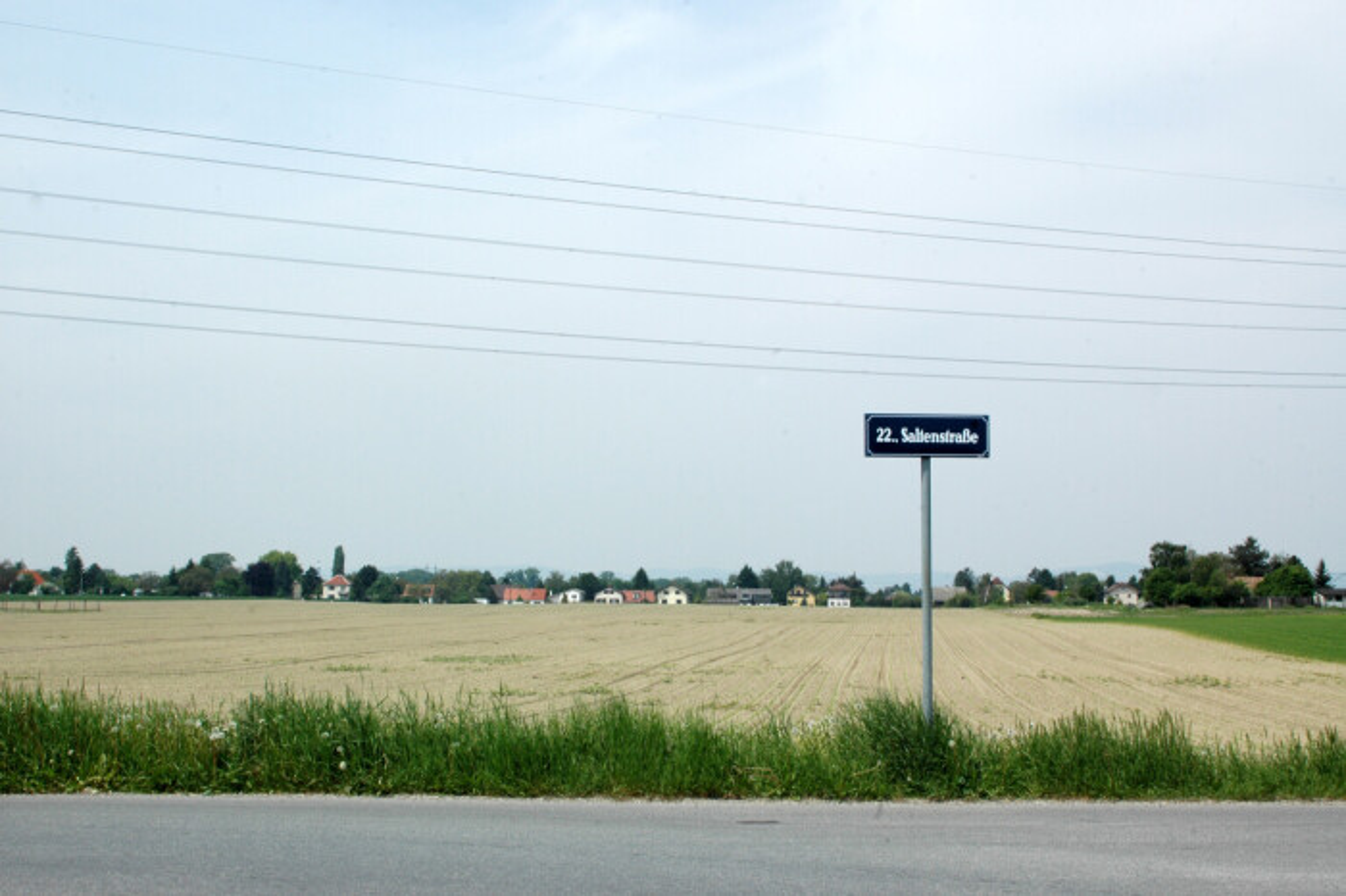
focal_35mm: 57
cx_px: 673
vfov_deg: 23.8
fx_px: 2130
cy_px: 448
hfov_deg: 35.1
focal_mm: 38
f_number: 18
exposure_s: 1/160
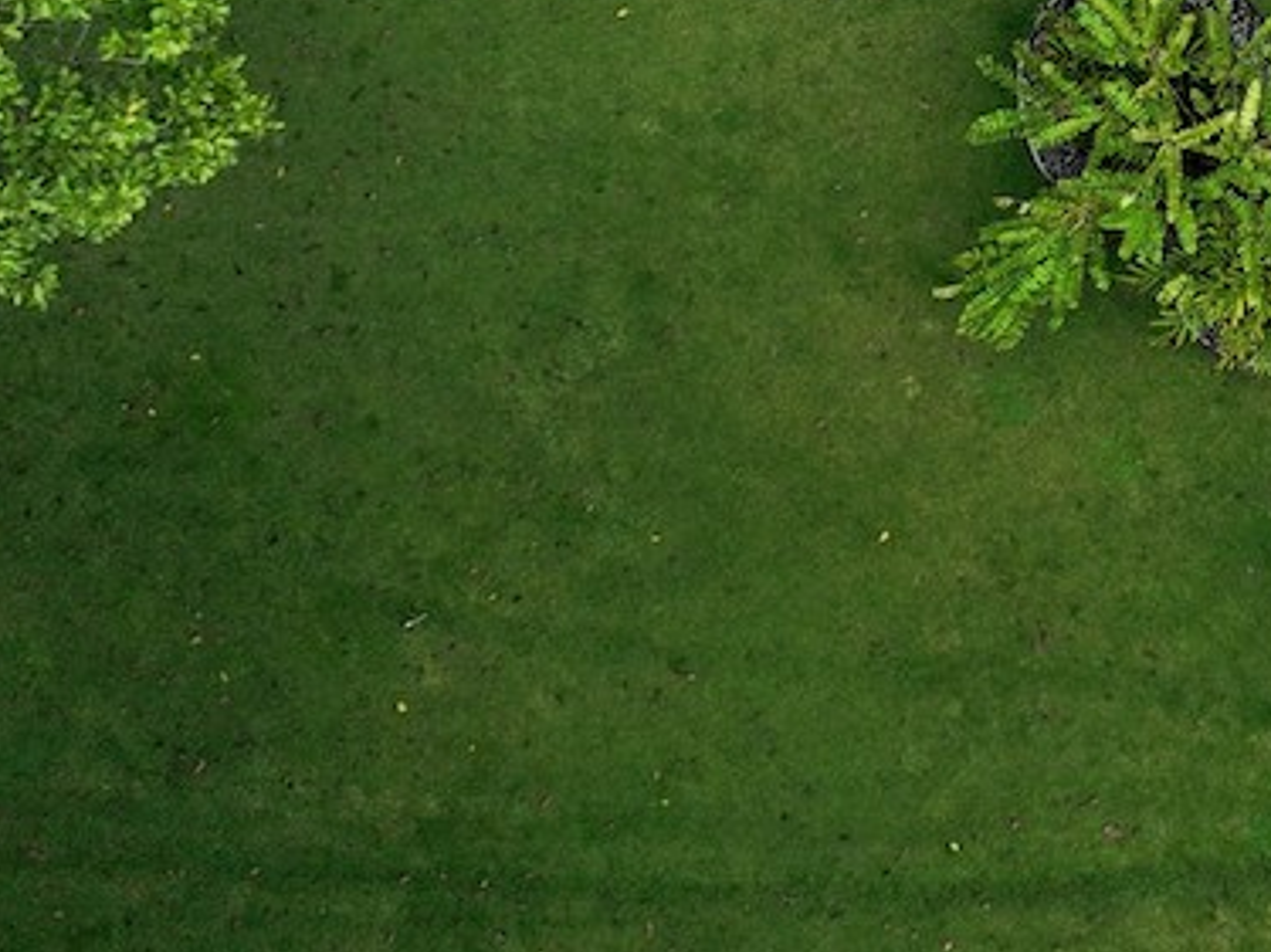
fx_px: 4515
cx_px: 1644
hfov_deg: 15.3
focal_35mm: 123
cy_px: -324
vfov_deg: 11.7
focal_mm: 12.29
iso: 100
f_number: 4
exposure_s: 1/320
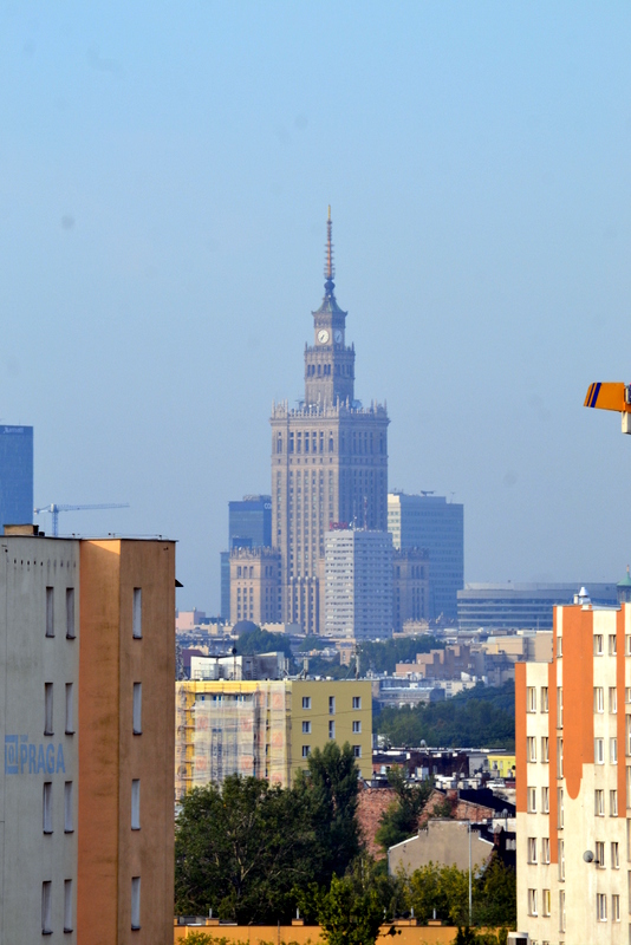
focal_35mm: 450
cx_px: 316
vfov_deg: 4.6
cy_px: 472
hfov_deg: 3.1
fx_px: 11820
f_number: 10
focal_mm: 300
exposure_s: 1/320
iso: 400
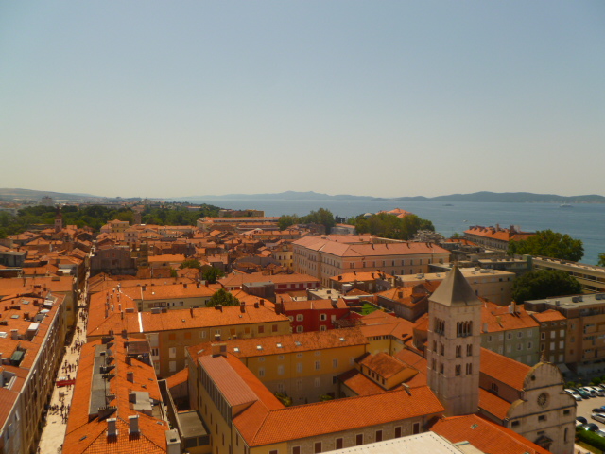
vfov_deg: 49.7
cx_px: 302
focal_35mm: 28
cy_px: 227
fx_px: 489
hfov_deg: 63.4
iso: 80
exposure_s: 1/200
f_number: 10
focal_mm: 5
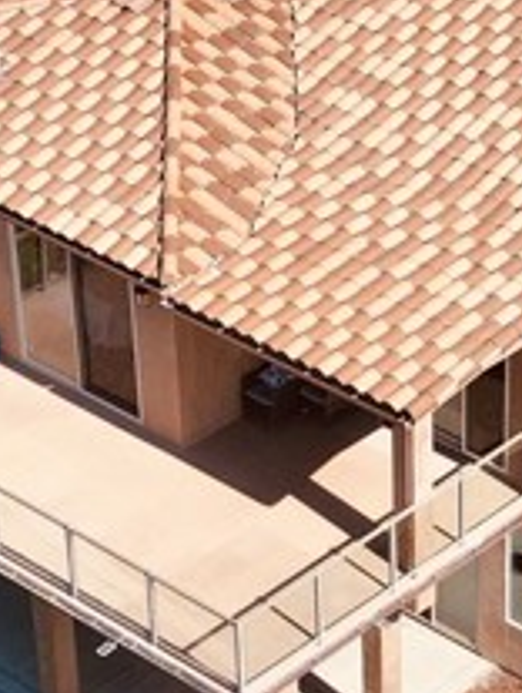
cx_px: 465
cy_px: 387
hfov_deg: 19.6
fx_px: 1483
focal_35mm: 74
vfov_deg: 26.3
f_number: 1.7
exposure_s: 1/2500
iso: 120
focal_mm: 6.72
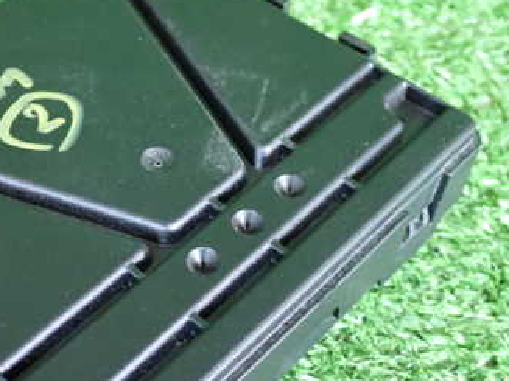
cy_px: 266
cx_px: 153
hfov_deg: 29.1
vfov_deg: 22.1
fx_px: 970
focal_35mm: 66
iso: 1250
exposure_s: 1/80
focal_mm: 6.37
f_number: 2.5
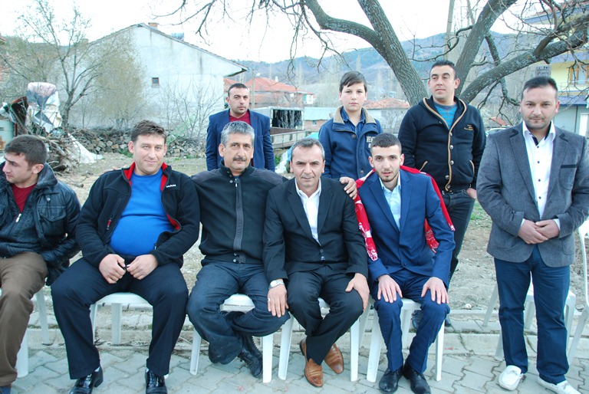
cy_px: 197
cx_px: 294
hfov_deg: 57.2
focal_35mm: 33
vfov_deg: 40.1
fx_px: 541
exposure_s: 1/30
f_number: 3.8
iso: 250
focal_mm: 22
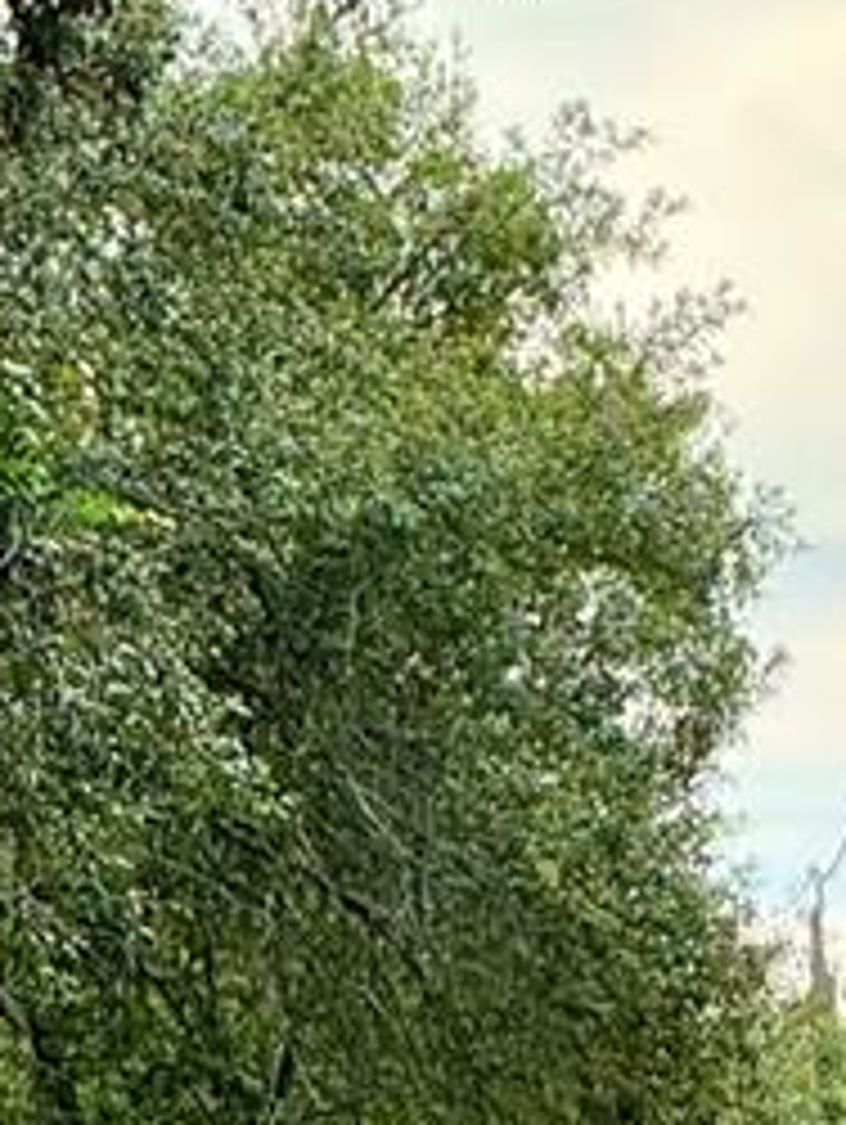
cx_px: 1526
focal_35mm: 576
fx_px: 18738
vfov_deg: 3.4
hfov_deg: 2.6
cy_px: 1768
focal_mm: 15.66
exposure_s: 1/572
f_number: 2.8
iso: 50
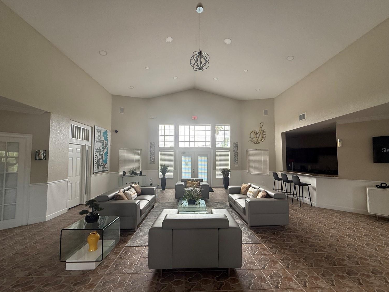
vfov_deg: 81.7
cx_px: 198
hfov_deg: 98.2
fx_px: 169
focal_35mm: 15
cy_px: 150
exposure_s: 1/99
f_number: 2.2
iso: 80
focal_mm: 2.22
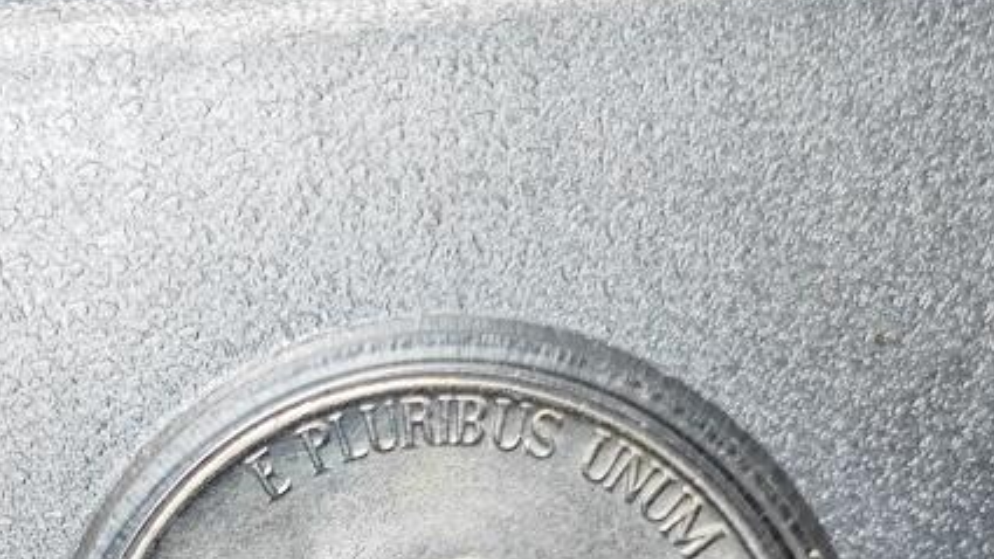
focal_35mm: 176
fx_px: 4639
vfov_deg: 6.8
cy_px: 748
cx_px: 264
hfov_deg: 12.2
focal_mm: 5.84
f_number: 1.6
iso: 100
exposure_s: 1/100
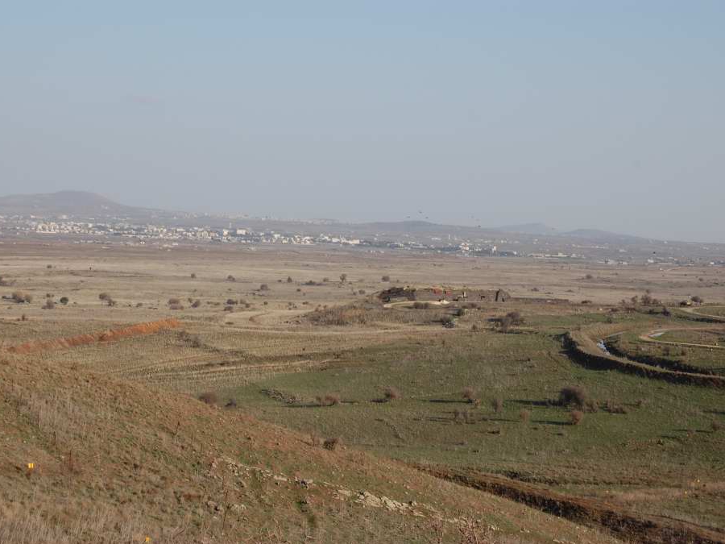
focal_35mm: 82
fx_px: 1717
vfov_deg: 18.0
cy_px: 274
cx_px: 352
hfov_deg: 23.8
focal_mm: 50
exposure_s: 1/250
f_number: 8
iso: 200
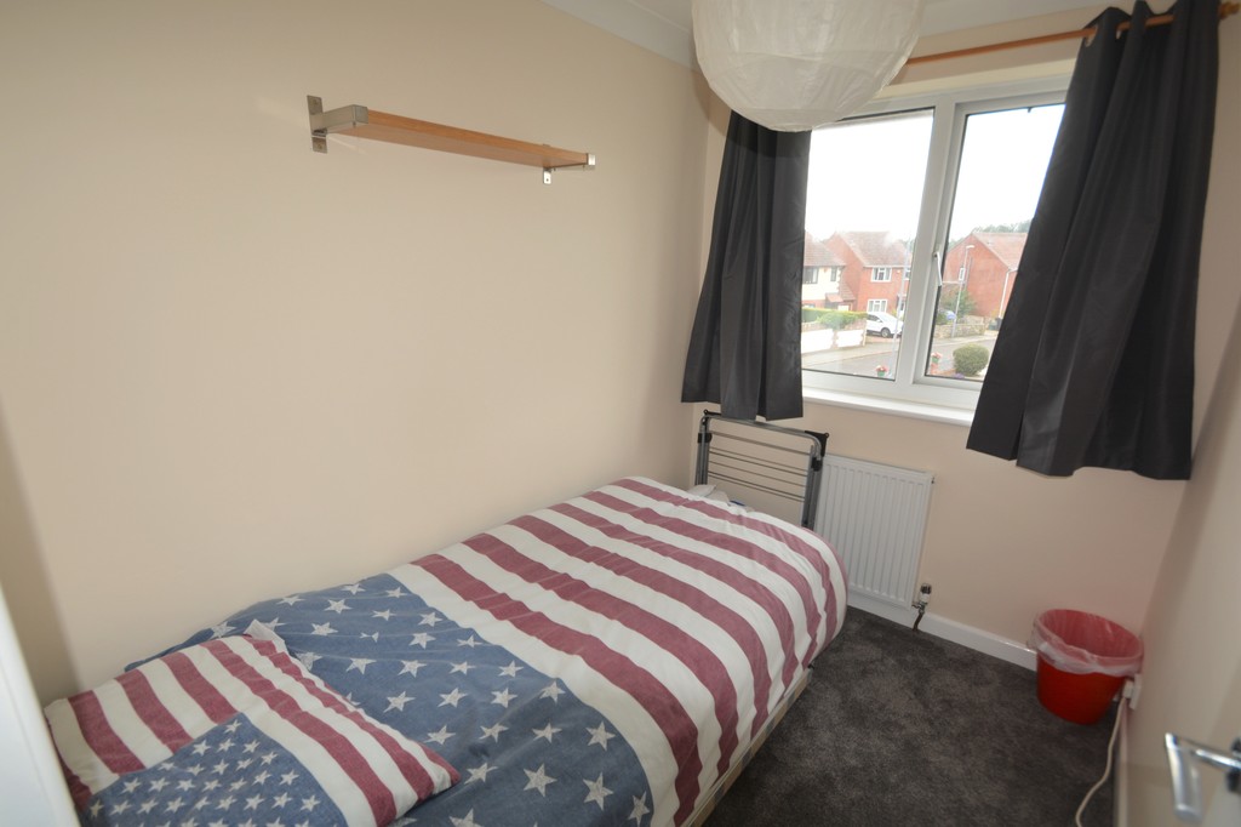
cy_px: 414
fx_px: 517
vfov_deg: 77.3
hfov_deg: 100.4
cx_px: 620
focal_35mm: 15
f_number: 5.6
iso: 200
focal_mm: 10
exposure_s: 1/125
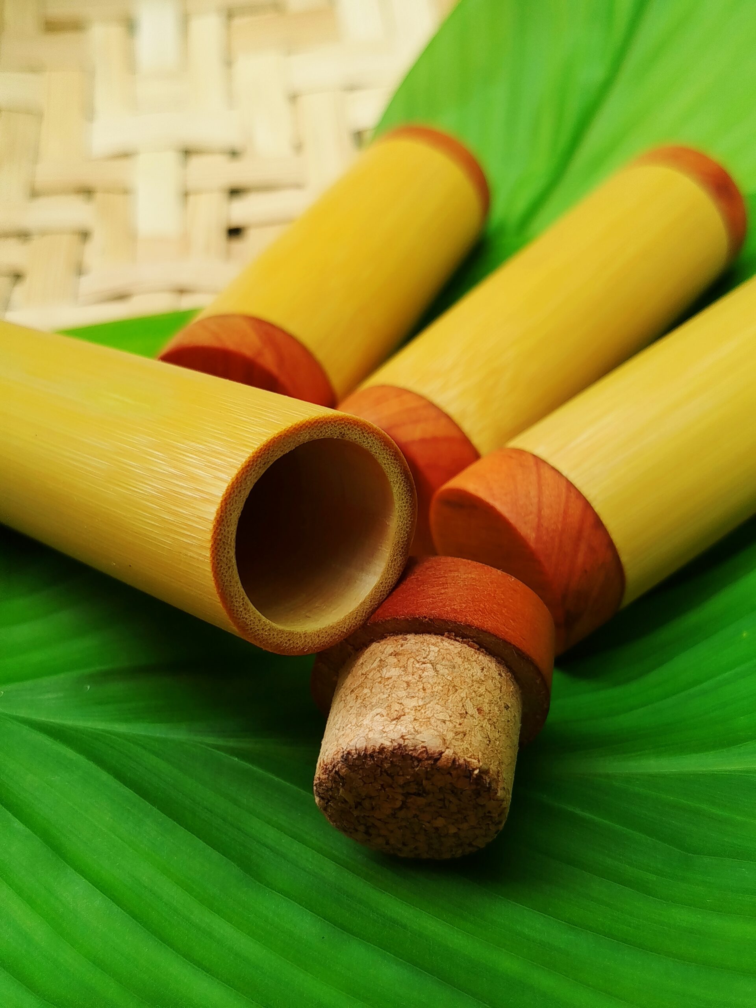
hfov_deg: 30.3
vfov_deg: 39.7
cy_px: 504
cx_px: 378
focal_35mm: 48
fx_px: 1398
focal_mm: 5.31
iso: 50
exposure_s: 1/175
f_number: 1.7
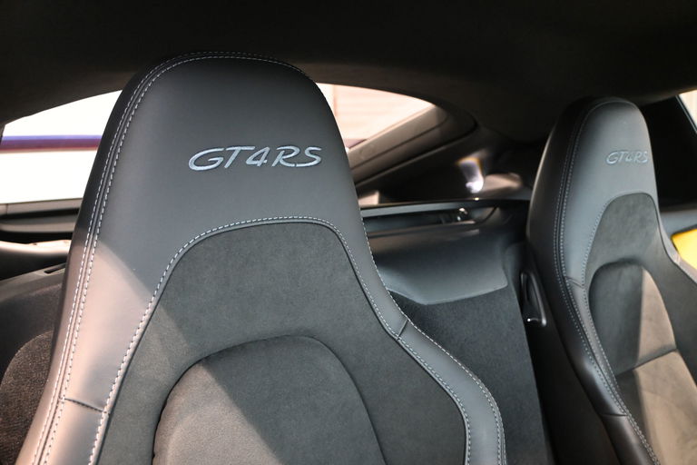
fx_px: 610
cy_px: 232
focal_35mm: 32
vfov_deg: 41.7
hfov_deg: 59.5
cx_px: 348
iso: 3600
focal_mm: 21
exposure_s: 1/60
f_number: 4
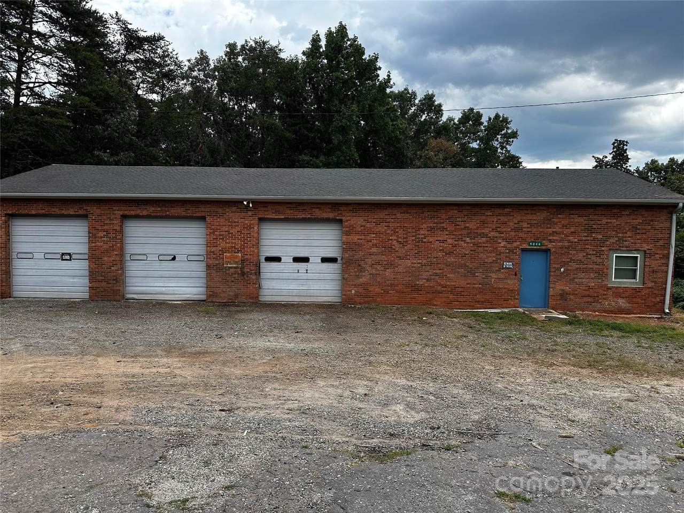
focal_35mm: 24
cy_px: 256
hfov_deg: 71.6
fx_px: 474
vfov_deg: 56.8
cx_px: 342
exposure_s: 1/1212
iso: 80
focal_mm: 6.86
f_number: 1.78
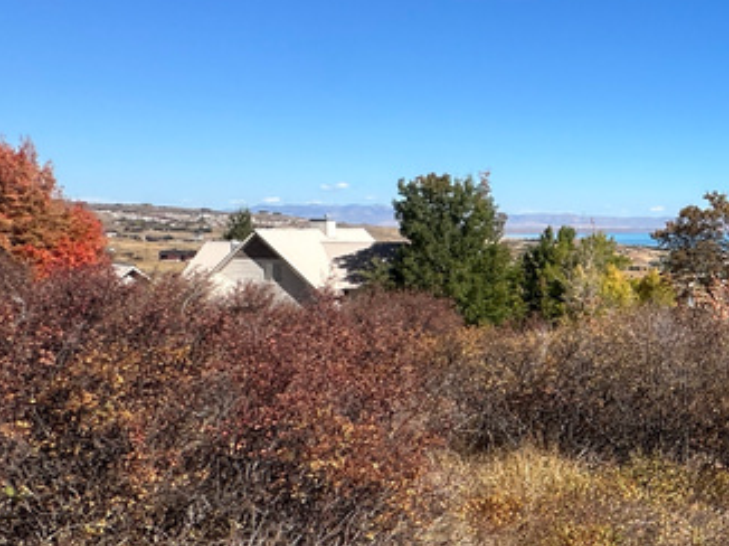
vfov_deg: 32.8
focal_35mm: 44
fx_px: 926
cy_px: 253
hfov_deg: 31.0
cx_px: 997
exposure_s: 1/2020
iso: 40
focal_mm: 2.22
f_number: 2.2
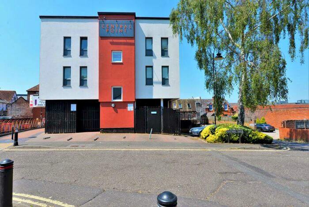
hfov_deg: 86.9
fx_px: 163
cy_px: 104
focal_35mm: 19
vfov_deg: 64.7
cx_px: 154
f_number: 8
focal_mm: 19
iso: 110
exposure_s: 1/250
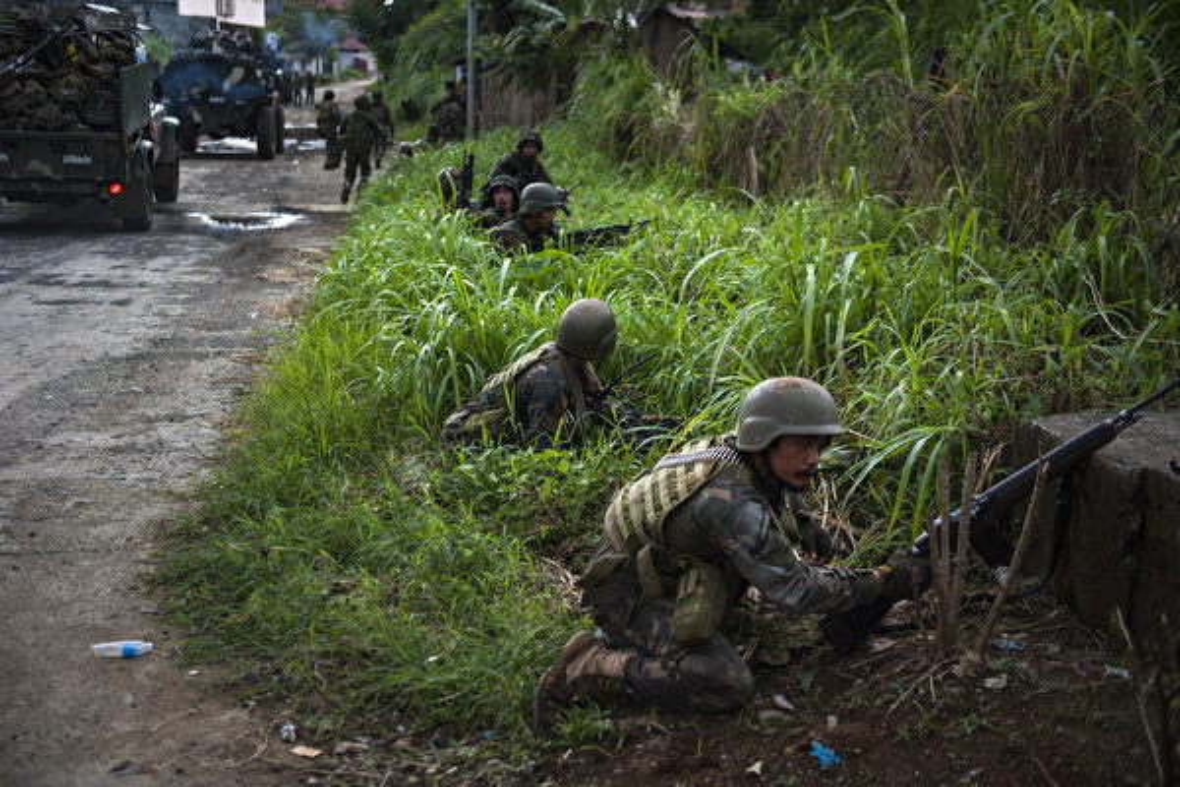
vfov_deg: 29.9
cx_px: 590
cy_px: 394
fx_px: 1475
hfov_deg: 43.6
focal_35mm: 45
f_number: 2.8
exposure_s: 1/800
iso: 400
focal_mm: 45
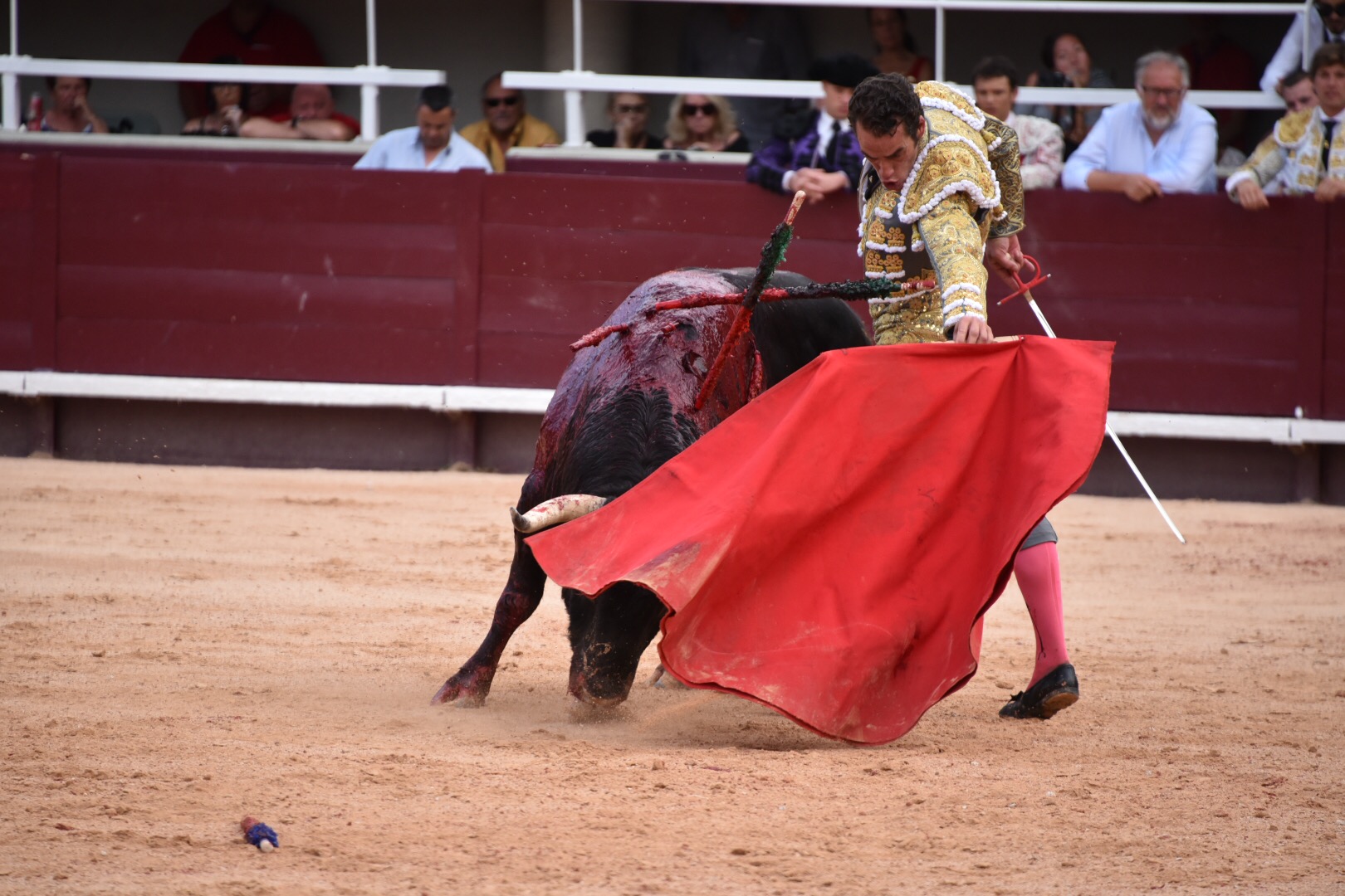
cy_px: 448
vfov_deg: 4.6
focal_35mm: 300
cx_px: 672
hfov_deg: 6.9
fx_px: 11207
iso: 1250
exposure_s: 1/1000
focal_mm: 300
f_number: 5.6
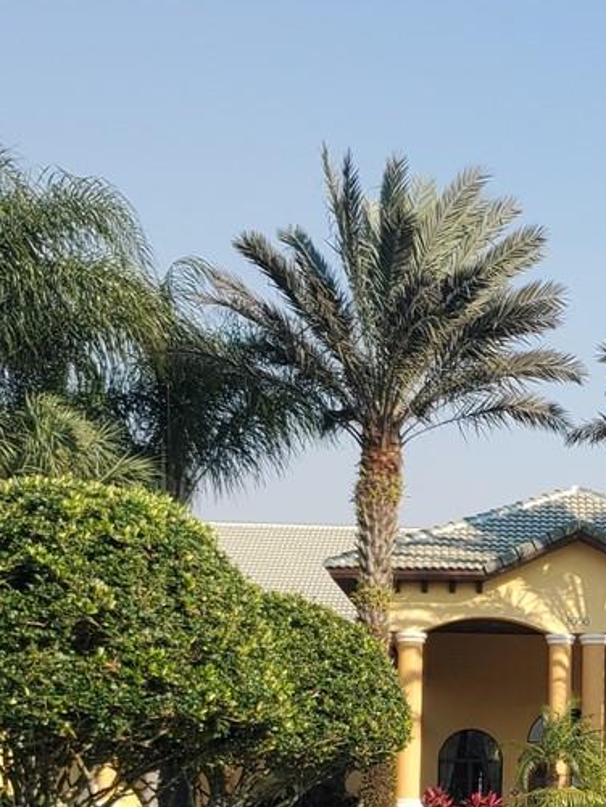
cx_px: 746
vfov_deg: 23.1
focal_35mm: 83
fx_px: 1937
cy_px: 675
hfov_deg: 16.9
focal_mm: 4.3
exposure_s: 1/2060
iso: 50
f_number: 1.5
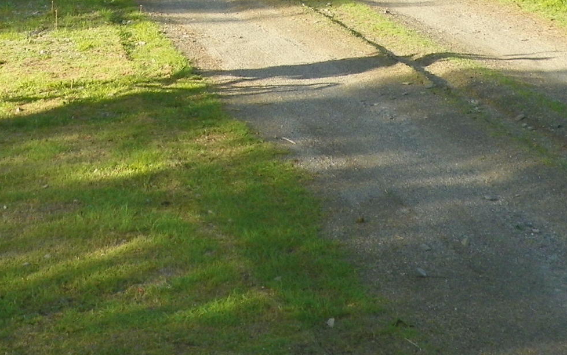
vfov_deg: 10.9
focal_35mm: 117
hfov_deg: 17.8
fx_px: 1809
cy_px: -129
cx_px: 238
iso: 64
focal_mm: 6.4
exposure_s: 1/250
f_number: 4
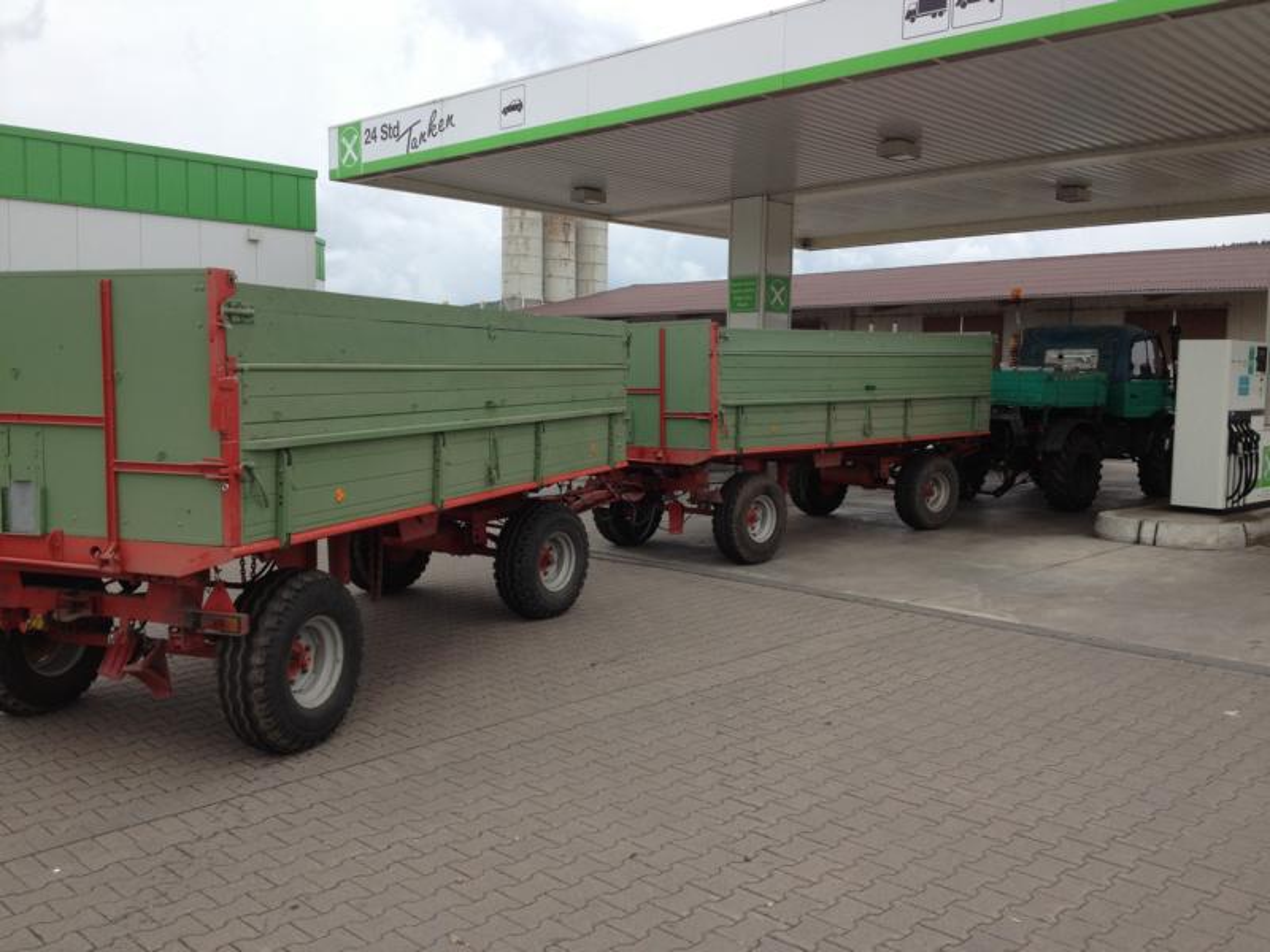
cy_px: 476
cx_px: 635
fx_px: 1284
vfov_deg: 40.7
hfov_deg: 52.6
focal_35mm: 35
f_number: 2.4
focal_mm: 4.28
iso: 50
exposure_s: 1/708
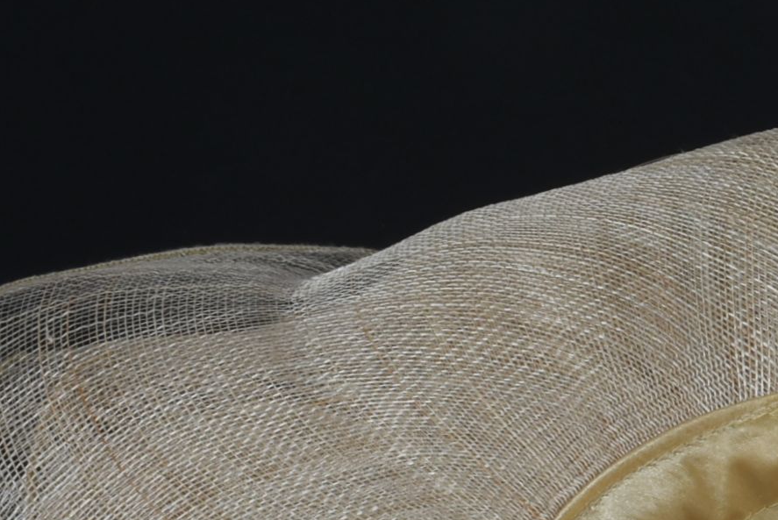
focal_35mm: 228
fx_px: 4924
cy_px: 773
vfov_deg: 6.0
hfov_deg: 8.9
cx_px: 1045
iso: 200
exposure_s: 1/125
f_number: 20
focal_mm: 45
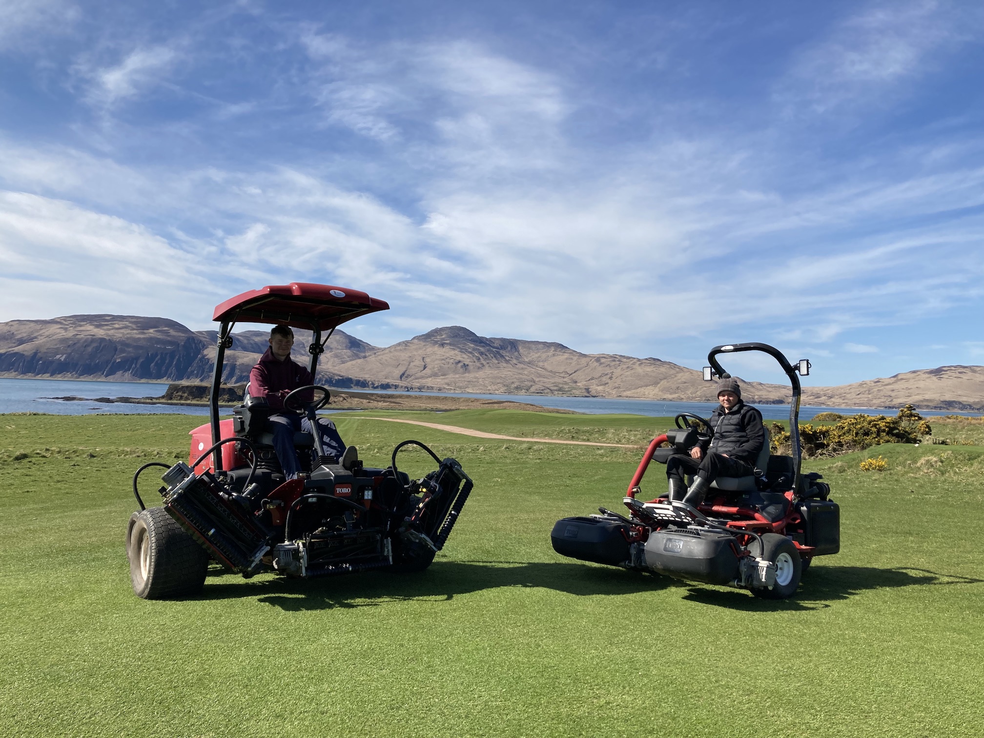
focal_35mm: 28
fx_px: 796
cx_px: 492
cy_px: 369
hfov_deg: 63.4
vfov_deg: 49.7
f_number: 1.8
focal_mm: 3.99
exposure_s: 1/2667
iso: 20
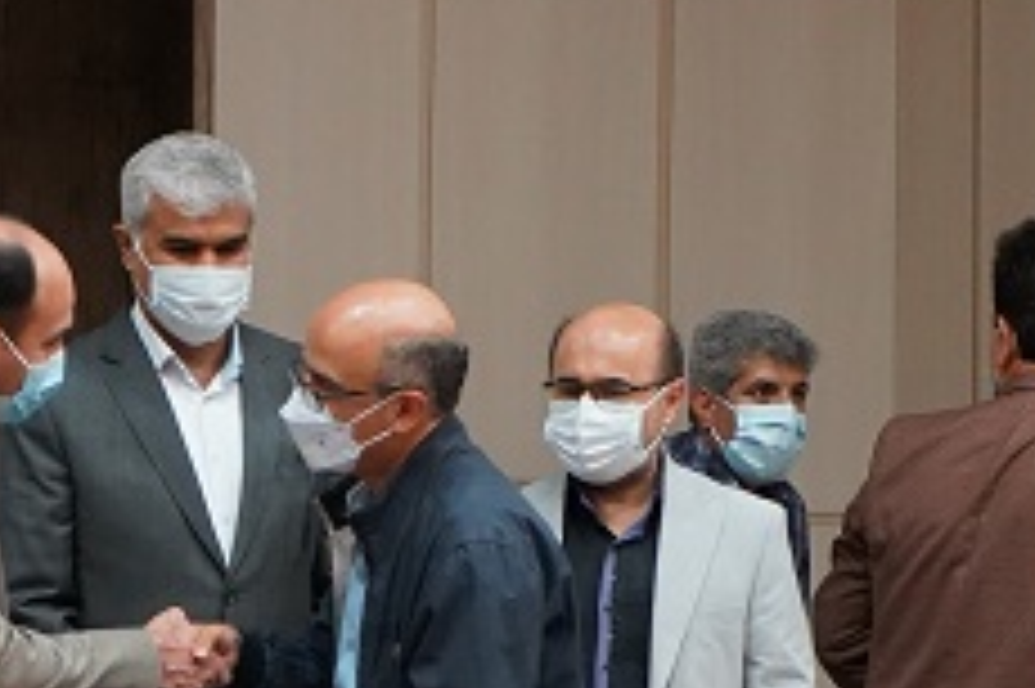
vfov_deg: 4.5
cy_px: 171
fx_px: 8733
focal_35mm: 304
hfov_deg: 6.7
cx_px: -104
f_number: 4
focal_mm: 70
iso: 4000
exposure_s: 1/160
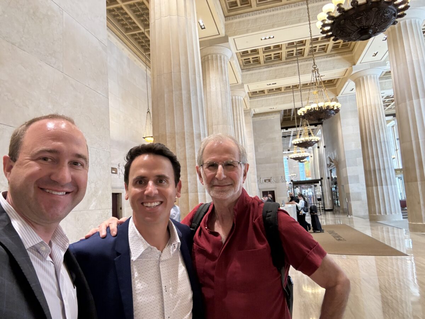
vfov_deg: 58.9
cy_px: 160
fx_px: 282
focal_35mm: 23
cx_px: 212
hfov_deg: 73.9
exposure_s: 1/40
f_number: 1.9
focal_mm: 2.69
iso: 320
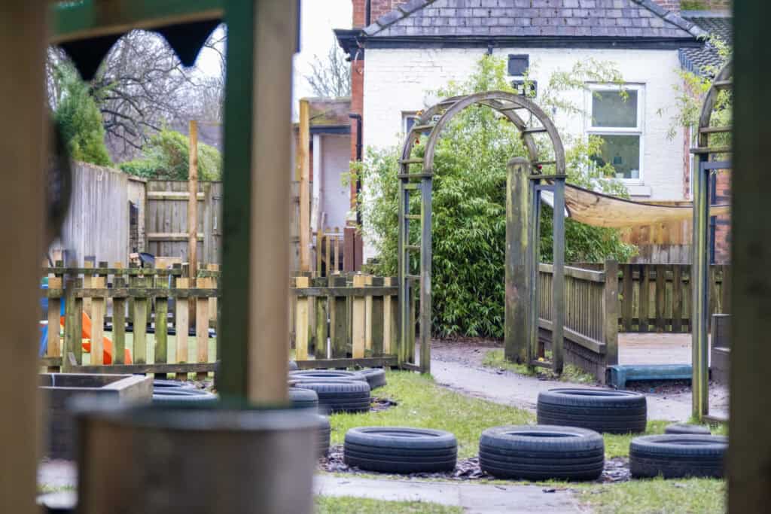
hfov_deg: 22.4
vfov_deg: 15.0
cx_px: 386
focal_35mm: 91
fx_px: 1949
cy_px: 257
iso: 800
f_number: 4
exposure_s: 1/200
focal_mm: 60.8
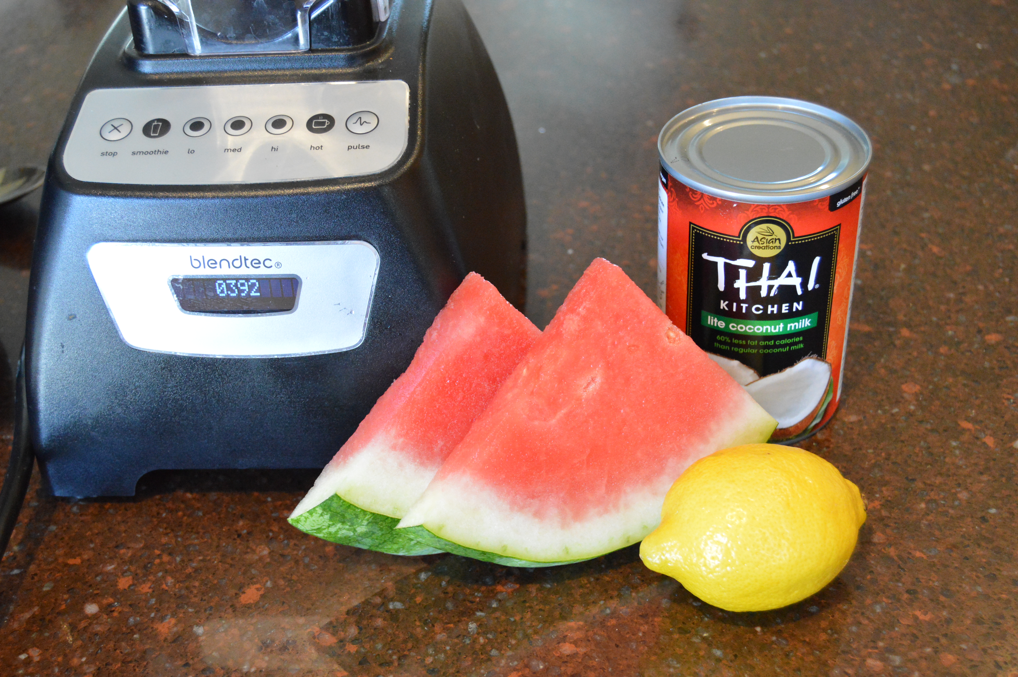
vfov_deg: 28.9
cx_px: 509
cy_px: 338
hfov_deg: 42.4
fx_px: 1314
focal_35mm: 46
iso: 3200
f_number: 5.6
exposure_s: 1/80
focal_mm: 31
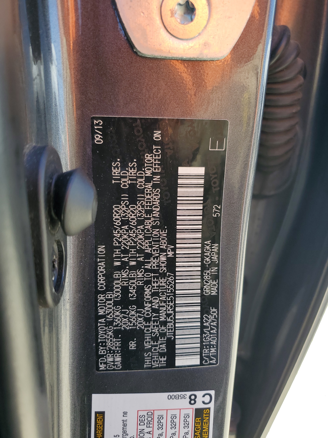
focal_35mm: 26
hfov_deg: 53.1
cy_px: 219
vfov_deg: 67.3
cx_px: 164
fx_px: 328
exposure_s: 1/357
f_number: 1.5
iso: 50
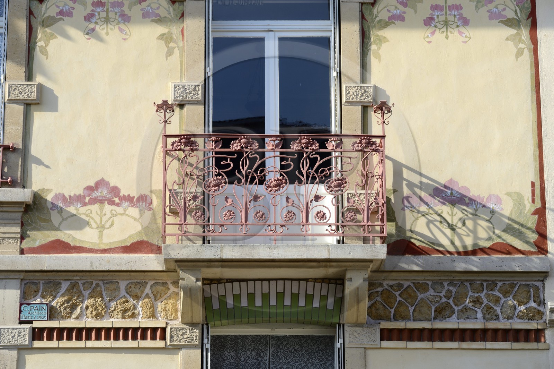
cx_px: 277
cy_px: 184
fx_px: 1568
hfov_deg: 20.0
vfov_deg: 13.4
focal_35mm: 102
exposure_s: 1/250
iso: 200
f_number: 9
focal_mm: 102
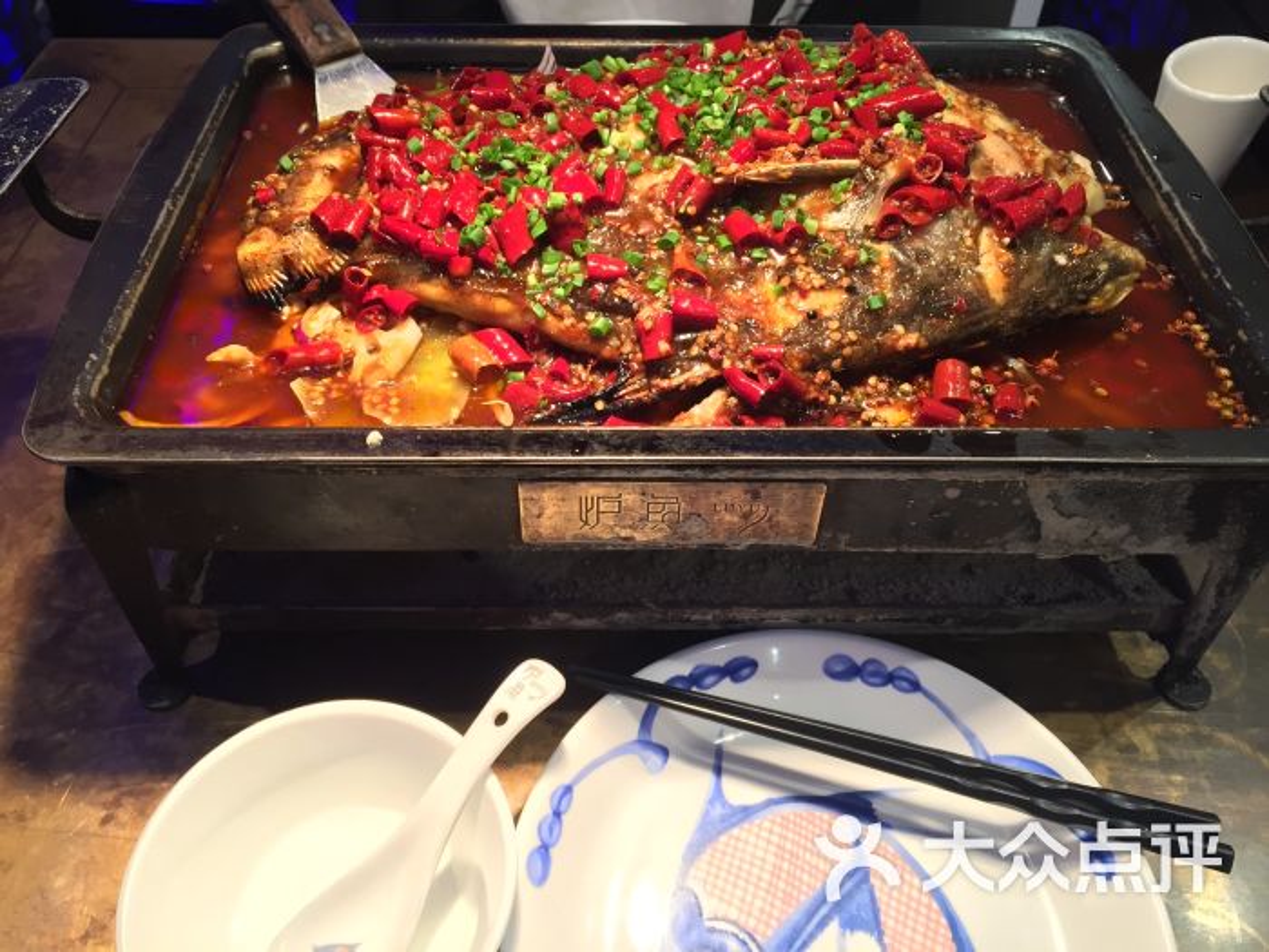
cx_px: 634
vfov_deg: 48.2
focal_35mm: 29
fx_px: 1063
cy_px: 476
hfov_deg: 61.7
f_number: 2.2
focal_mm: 4.15
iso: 100
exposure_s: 1/33
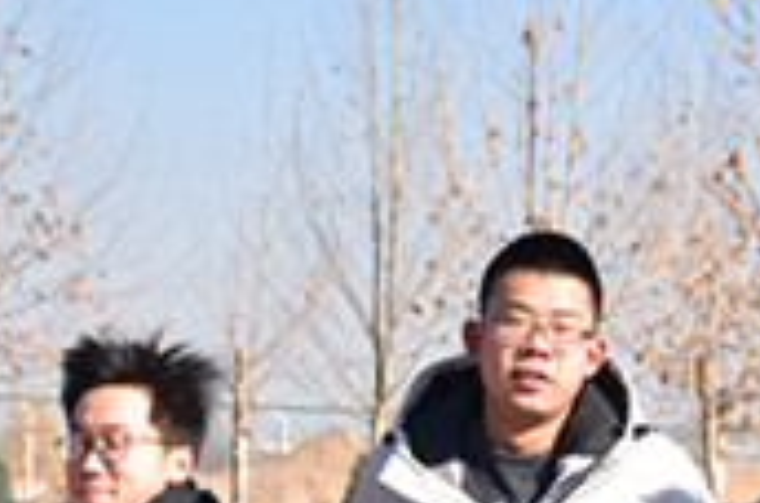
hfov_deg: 10.8
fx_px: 4004
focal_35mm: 190
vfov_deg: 7.2
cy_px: 582
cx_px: 517
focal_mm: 34
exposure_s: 1/400
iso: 100
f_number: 5.6
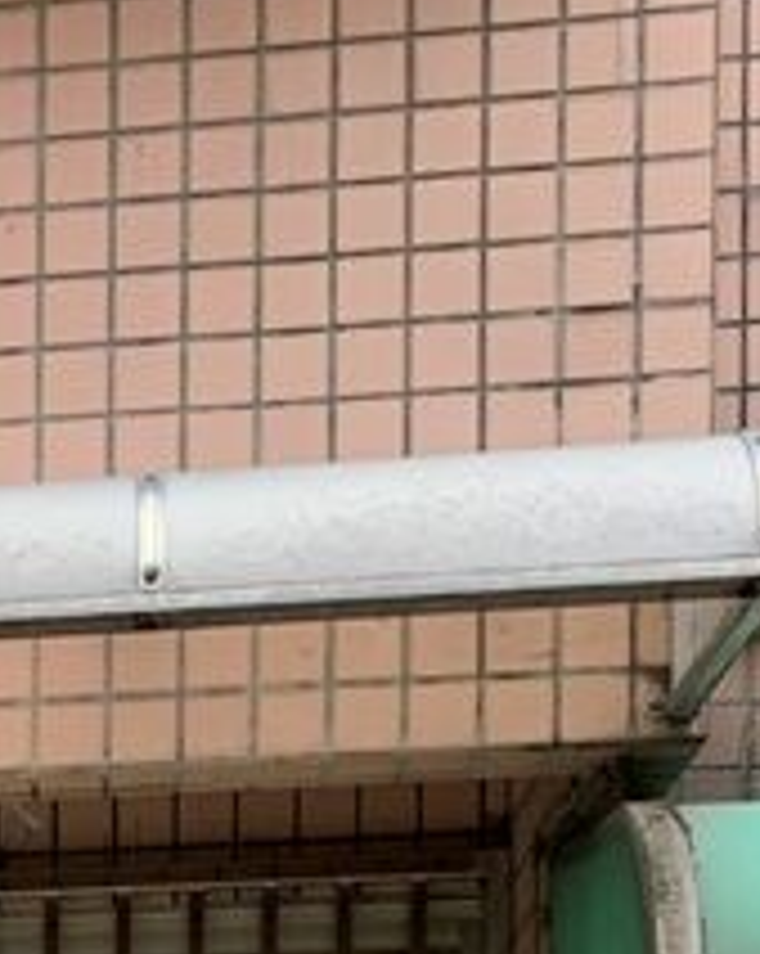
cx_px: -652
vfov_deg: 15.2
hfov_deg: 12.2
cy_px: 1530
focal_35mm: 115
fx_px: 3240
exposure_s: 1/121
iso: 64
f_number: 1.8
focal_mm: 4.25
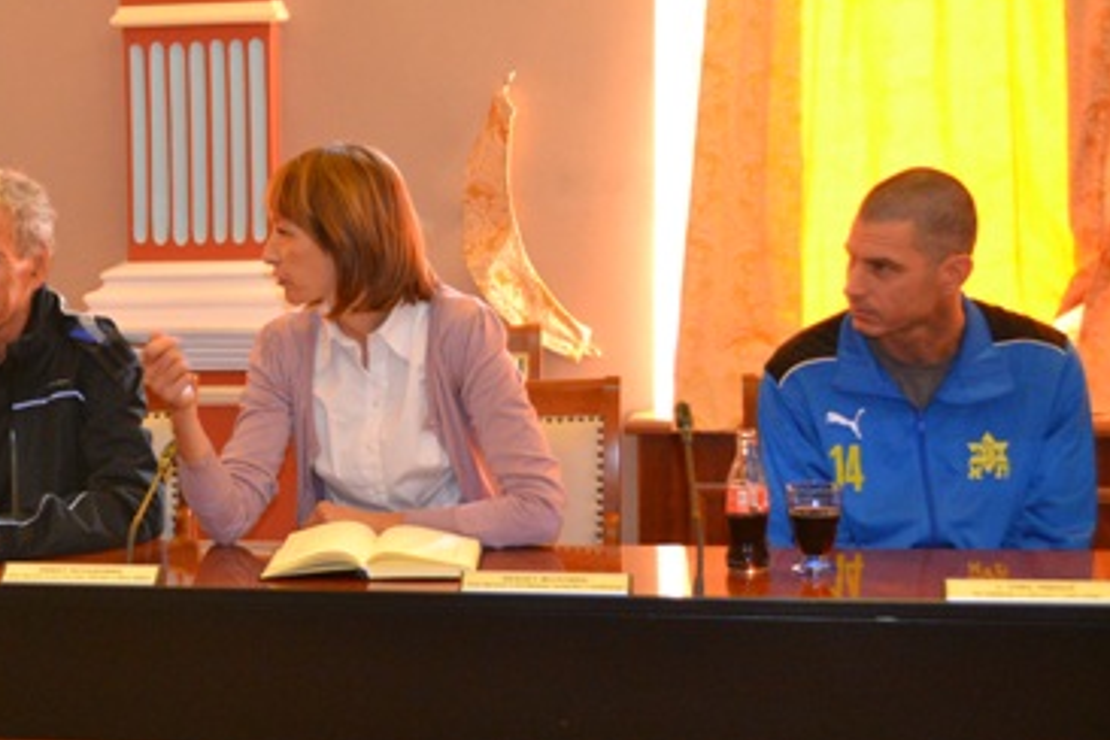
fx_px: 2590
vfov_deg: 16.3
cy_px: 365
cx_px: 152
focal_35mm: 84
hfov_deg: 23.7
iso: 2200
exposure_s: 1/60
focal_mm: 32
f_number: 4.8
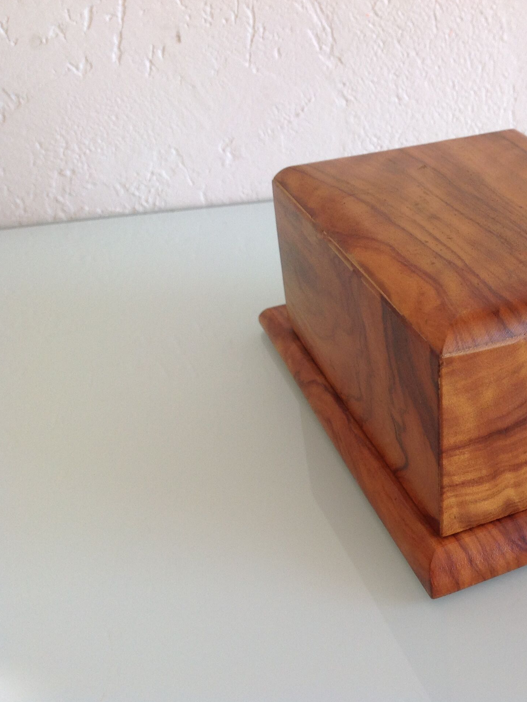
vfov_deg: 40.4
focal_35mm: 47
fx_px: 954
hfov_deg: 29.8
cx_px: 458
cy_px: 351
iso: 64
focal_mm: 4.28
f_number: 2.4
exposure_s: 1/60
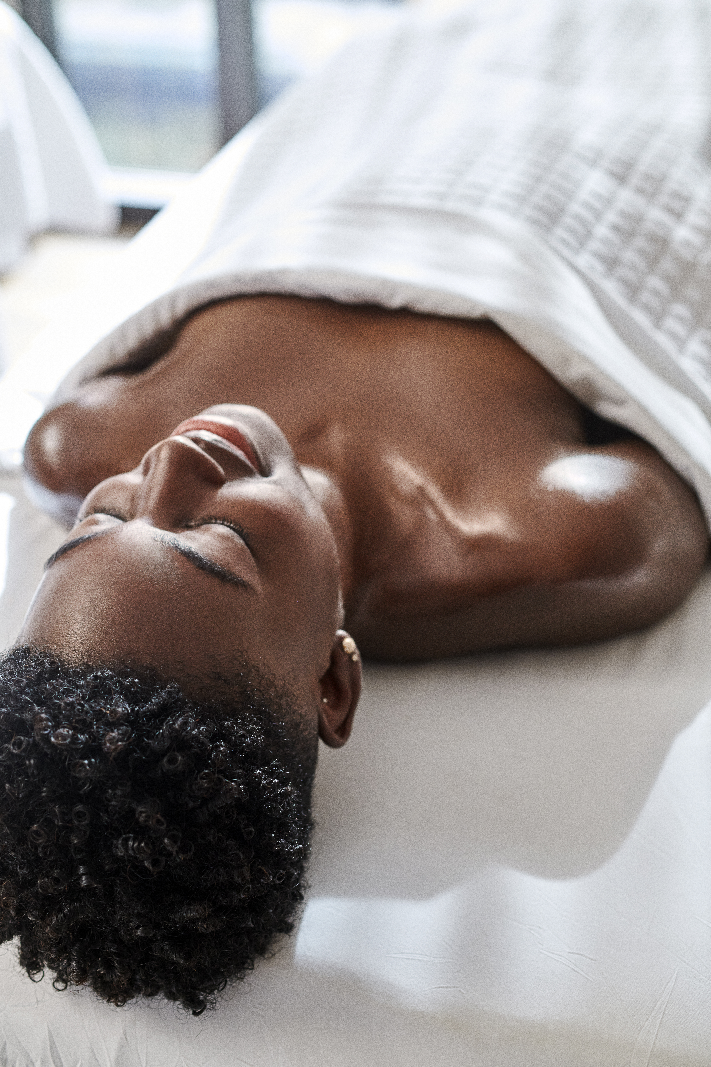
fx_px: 1481
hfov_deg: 27.0
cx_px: 356
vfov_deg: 39.6
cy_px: 534
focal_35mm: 50
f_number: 4.5
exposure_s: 1/100
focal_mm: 50
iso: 800
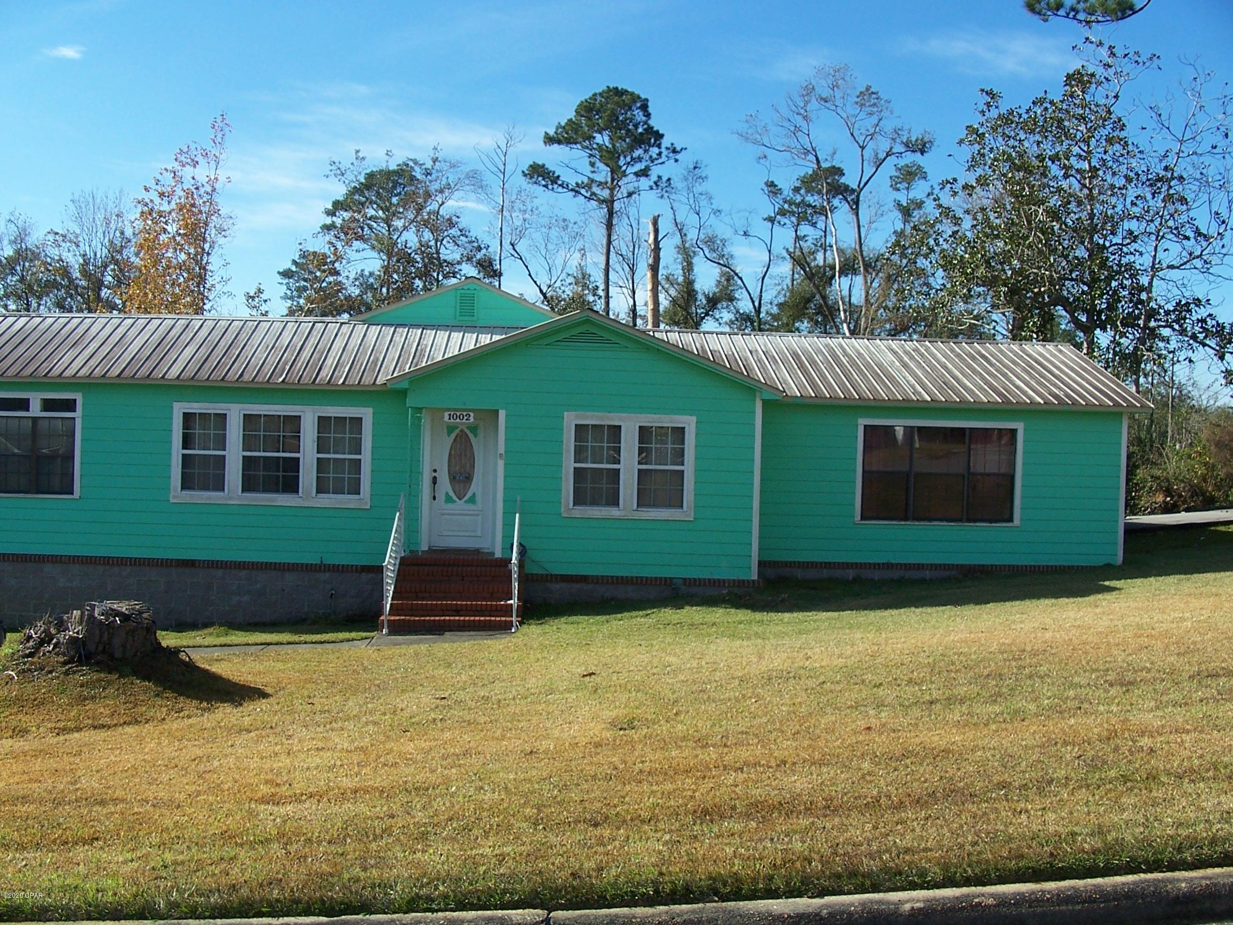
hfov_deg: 52.6
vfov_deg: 40.7
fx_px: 1247
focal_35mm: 35
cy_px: 462
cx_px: 616
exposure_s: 1/500
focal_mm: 6
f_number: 4
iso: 80
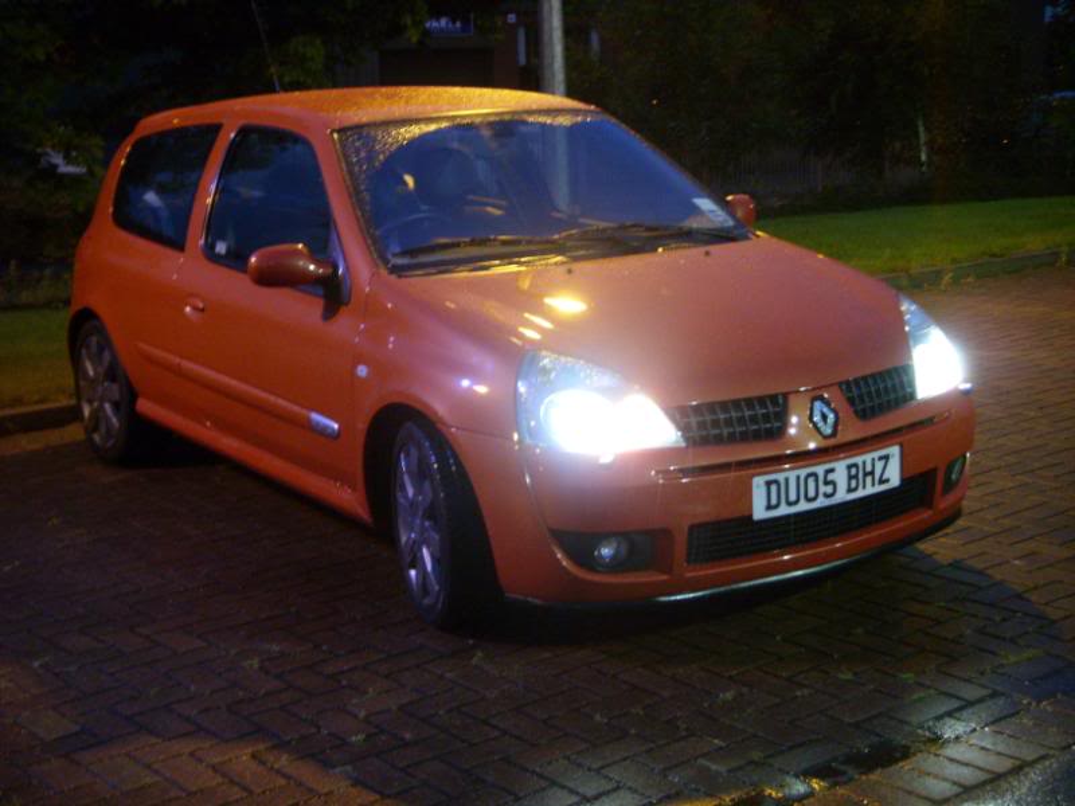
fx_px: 1429
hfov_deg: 41.2
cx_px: 538
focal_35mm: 46
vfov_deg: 31.5
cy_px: 403
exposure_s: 1/5
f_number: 3.9
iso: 300
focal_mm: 9.6
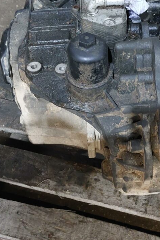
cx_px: 107
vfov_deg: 38.6
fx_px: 340
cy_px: 89
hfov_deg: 26.3
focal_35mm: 51
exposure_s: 1/25
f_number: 1.8
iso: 500
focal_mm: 5.23
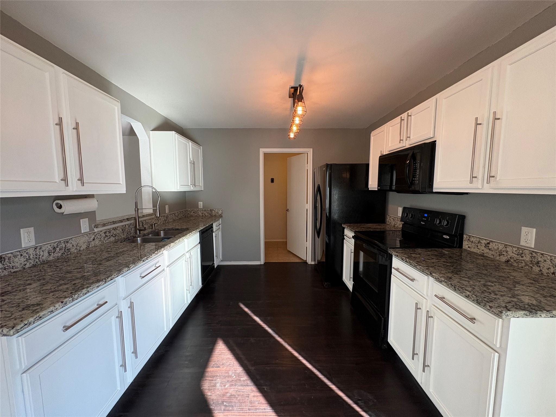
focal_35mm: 14
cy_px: 208
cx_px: 278
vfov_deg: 85.7
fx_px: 225
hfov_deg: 102.1
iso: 320
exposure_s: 1/120
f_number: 2.2
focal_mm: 2.22
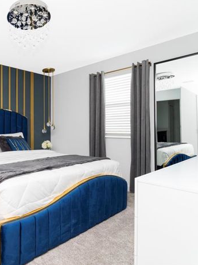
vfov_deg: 69.4
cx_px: 16
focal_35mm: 25
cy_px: 131
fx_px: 191
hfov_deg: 48.5
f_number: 10
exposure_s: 1/8
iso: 1000
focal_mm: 17
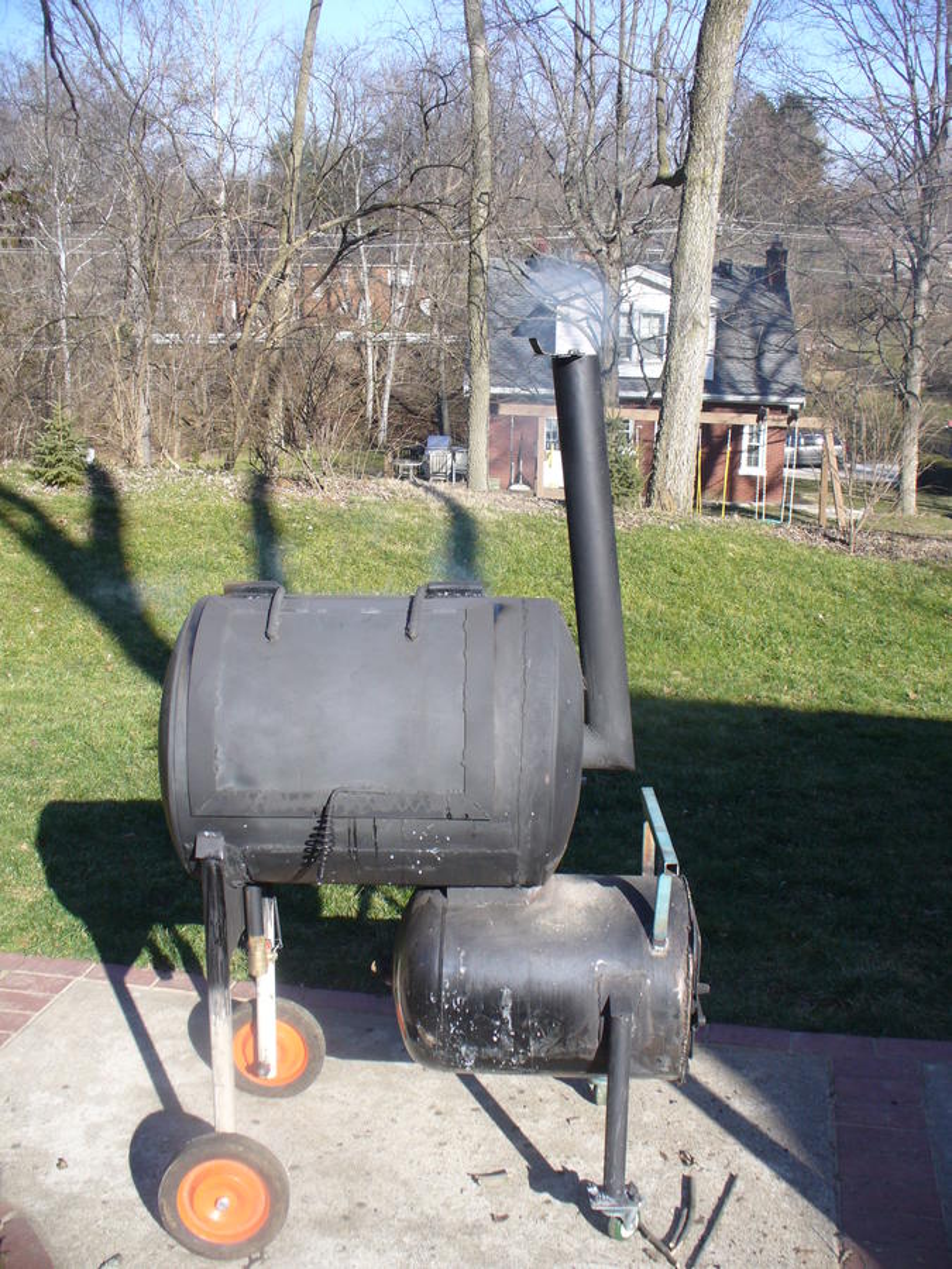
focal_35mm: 37
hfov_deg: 38.7
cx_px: 476
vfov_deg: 50.1
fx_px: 1357
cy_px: 634
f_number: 5.6
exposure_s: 1/200
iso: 80
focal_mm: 6.1
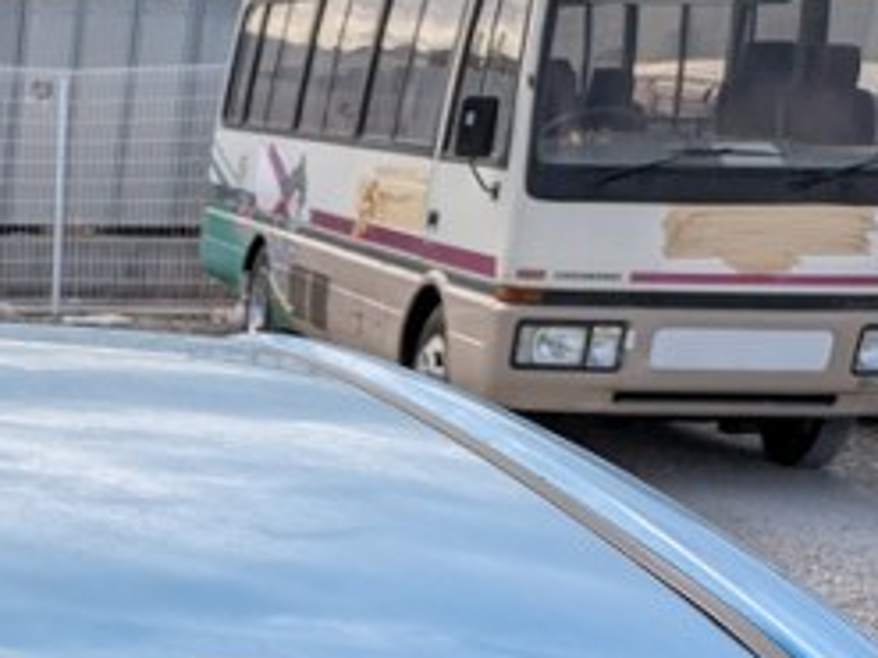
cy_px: 911
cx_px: -375
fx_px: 2053
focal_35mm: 81
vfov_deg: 16.9
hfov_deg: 21.0
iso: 45
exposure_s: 1/3378
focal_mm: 5.43
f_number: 1.89
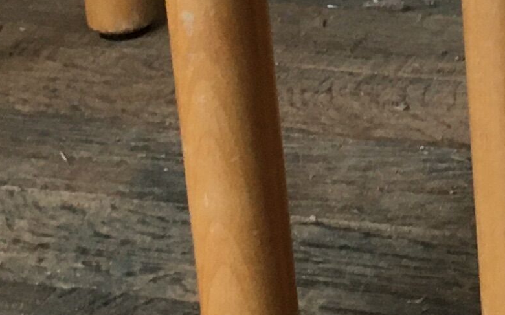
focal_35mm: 159
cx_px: 701
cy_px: -219
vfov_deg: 8.0
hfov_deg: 12.6
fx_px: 2188
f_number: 2.2
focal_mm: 4.15
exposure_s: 1/33
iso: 125
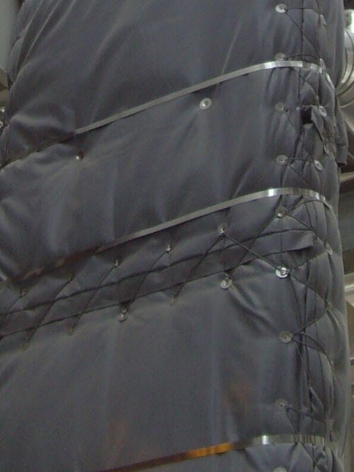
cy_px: -159
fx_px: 1637
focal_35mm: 120
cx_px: 136
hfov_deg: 12.3
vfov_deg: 15.5
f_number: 3.5
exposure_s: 1/90
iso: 100
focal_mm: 6.6
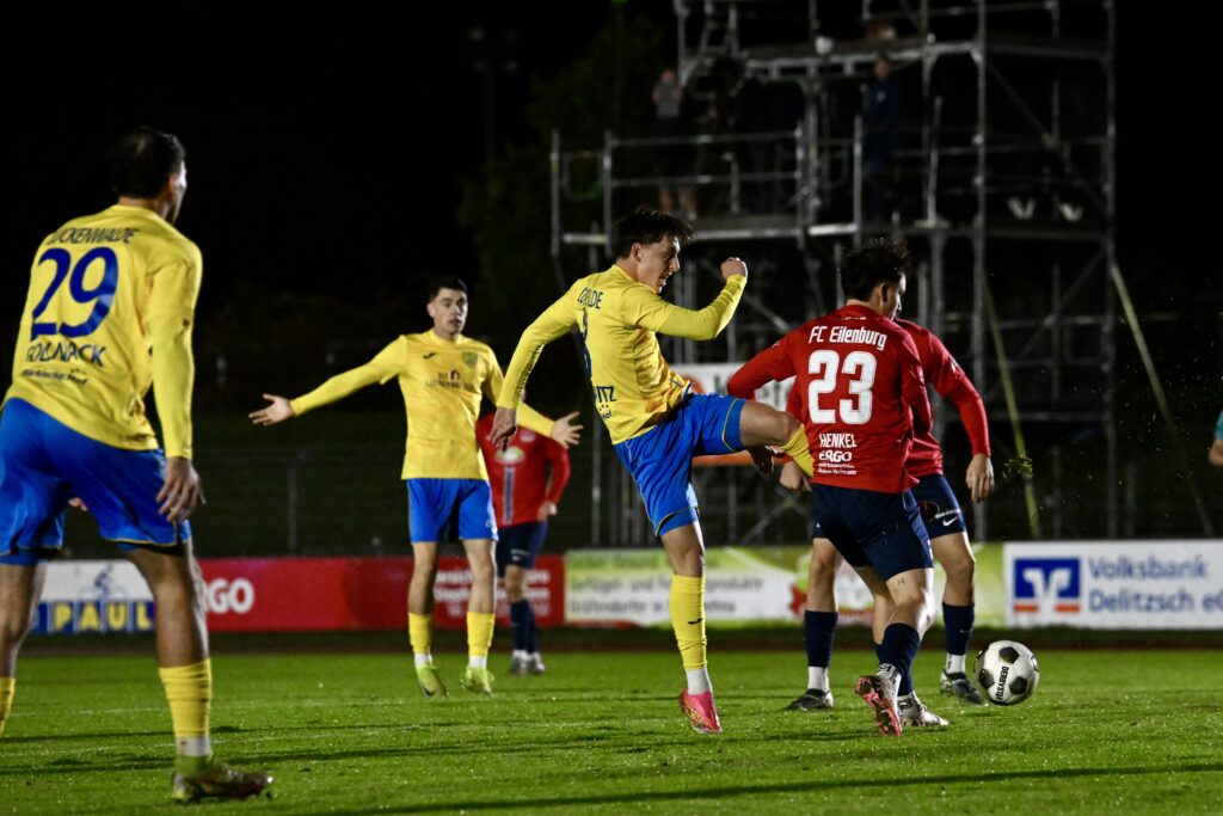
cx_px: 612
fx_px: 6795
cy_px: 408
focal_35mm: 200
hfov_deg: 10.3
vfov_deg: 6.9
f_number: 4.5
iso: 10000
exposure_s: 1/1600
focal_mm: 200
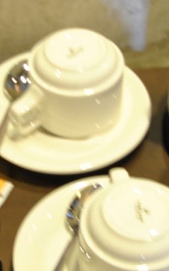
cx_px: 82
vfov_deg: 18.0
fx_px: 854
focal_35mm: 116
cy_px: 144
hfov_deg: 11.3
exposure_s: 1/20
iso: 400
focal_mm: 24
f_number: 4.5
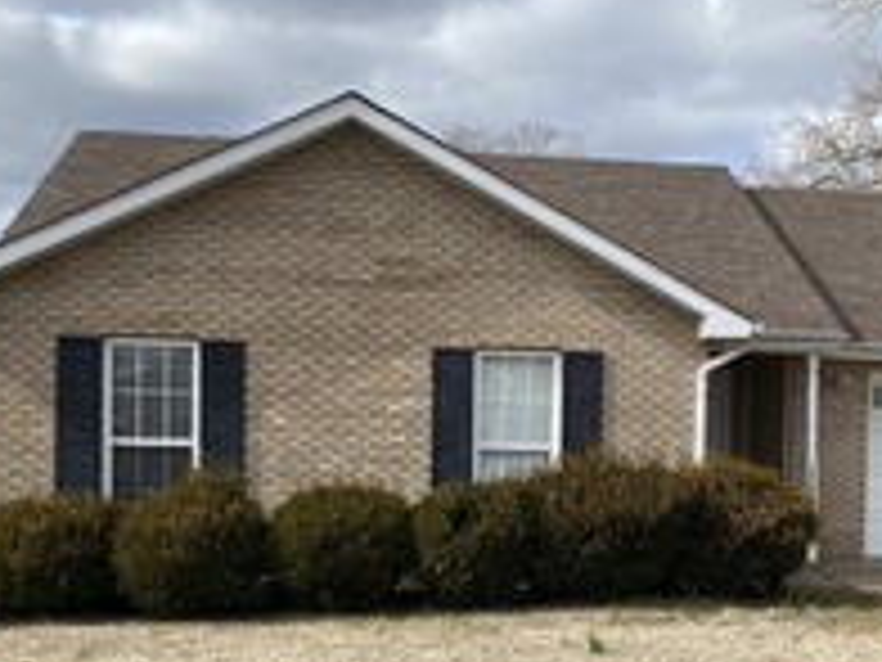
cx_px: 621
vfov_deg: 27.3
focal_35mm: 53
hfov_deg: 35.6
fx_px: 1350
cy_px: 468
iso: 32
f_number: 1.8
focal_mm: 4.25
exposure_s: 1/2890
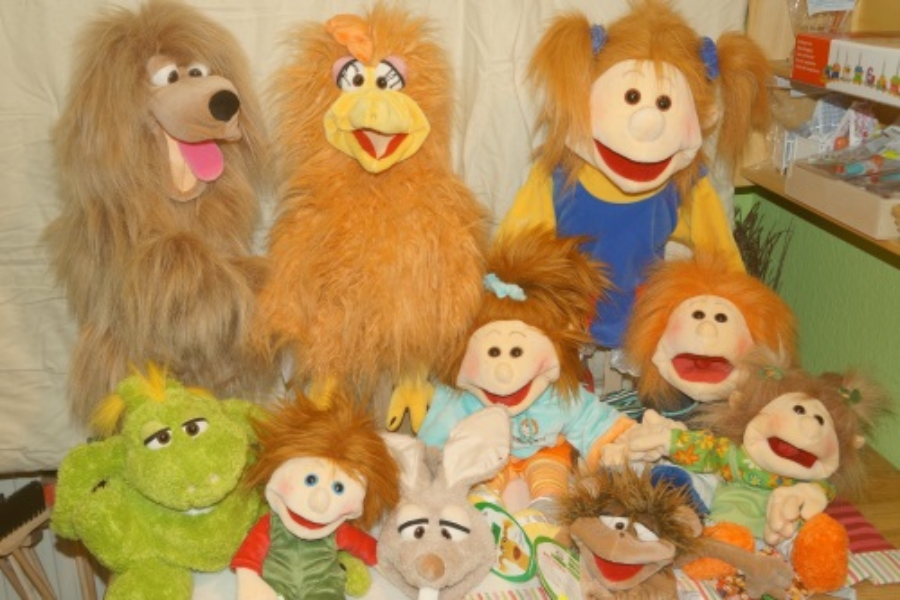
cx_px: 450
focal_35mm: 34
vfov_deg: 38.3
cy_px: 300
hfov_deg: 55.1
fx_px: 862
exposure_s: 1/160
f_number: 4
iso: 160
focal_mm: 23
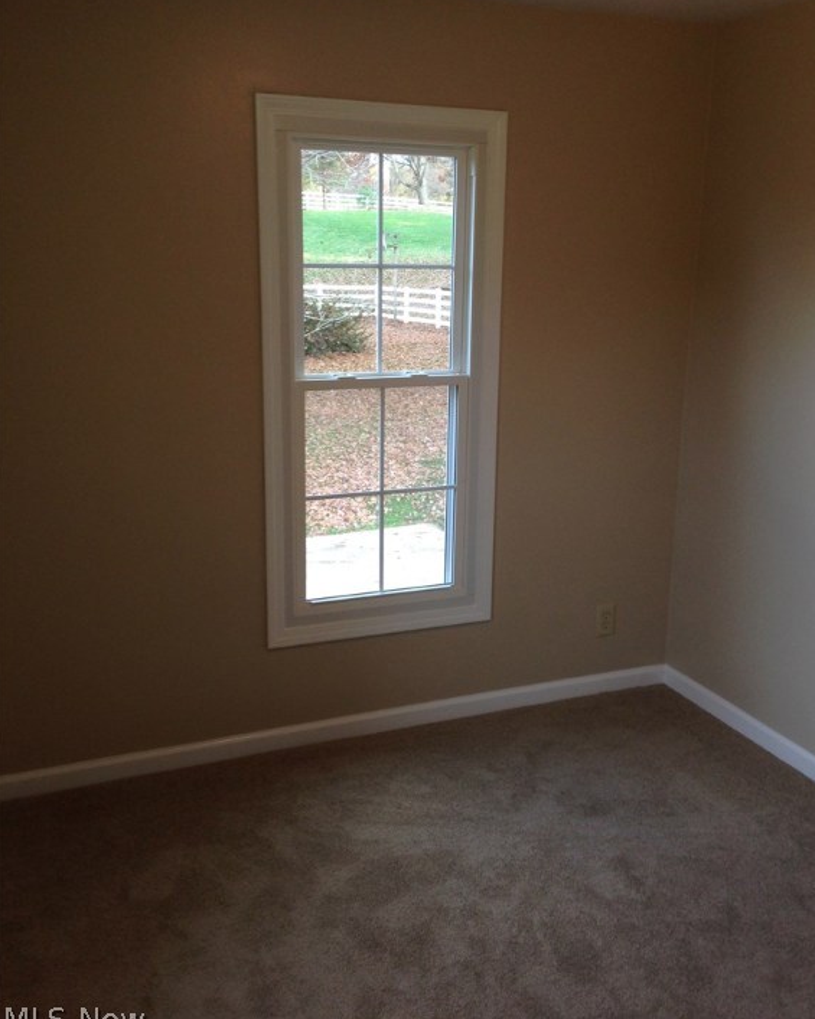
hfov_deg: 42.2
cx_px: 411
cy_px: 490
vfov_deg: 51.5
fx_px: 1056
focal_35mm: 35
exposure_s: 1/40
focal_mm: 4.12
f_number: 2.4
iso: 50
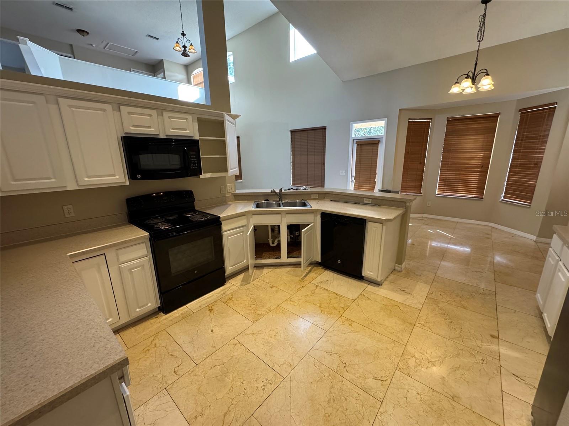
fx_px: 230
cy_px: 213
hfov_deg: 102.1
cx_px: 284
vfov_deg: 85.7
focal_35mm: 14
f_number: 2.2
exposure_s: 1/120
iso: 320
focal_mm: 2.22
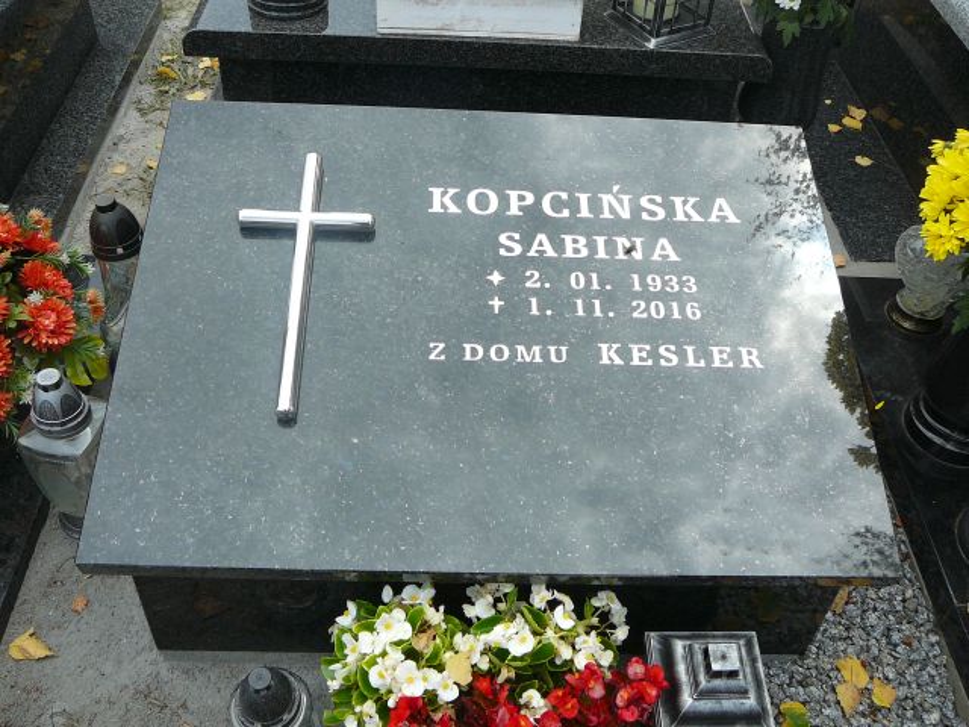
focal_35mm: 35
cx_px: 484
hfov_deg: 52.6
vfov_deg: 40.7
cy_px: 364
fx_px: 980
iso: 80
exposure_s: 1/500
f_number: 2.8
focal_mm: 5.2
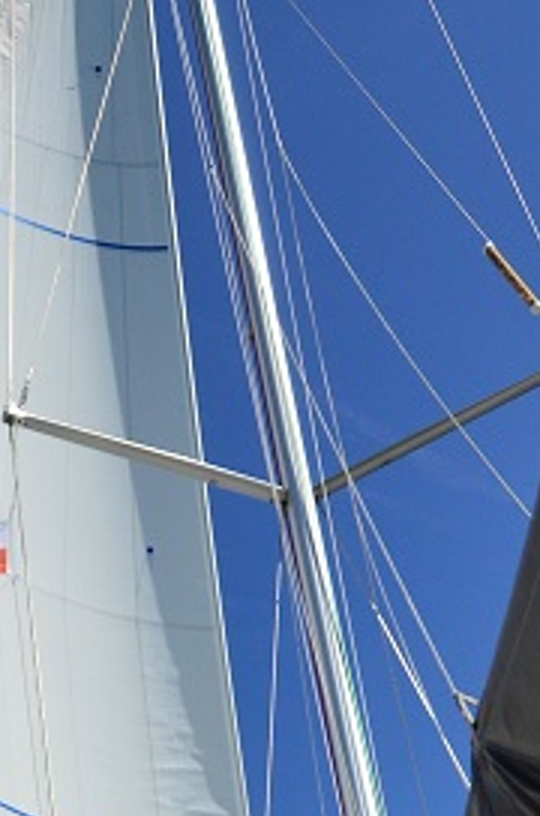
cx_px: 106
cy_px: 902
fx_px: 1493
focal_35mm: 66
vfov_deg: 27.9
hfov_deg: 20.3
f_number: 4.5
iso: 450
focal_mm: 12
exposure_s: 1/8000
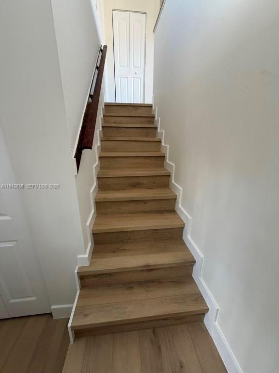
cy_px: 186
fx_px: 150
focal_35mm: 14
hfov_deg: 85.7
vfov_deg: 102.1
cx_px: 140
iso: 320
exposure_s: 1/121
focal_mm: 2.22
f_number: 2.2
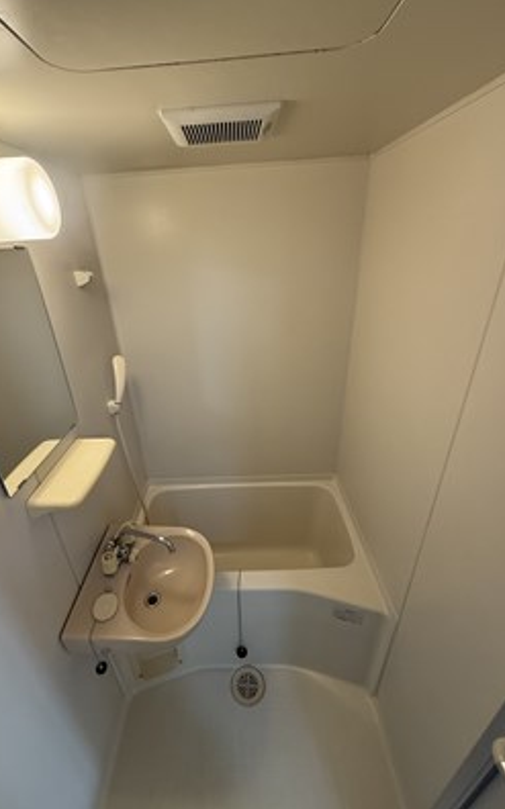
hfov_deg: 74.5
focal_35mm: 15
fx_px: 331
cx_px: 227
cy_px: 402
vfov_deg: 101.5
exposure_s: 1/50
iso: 200
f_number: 2.2
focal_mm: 2.22
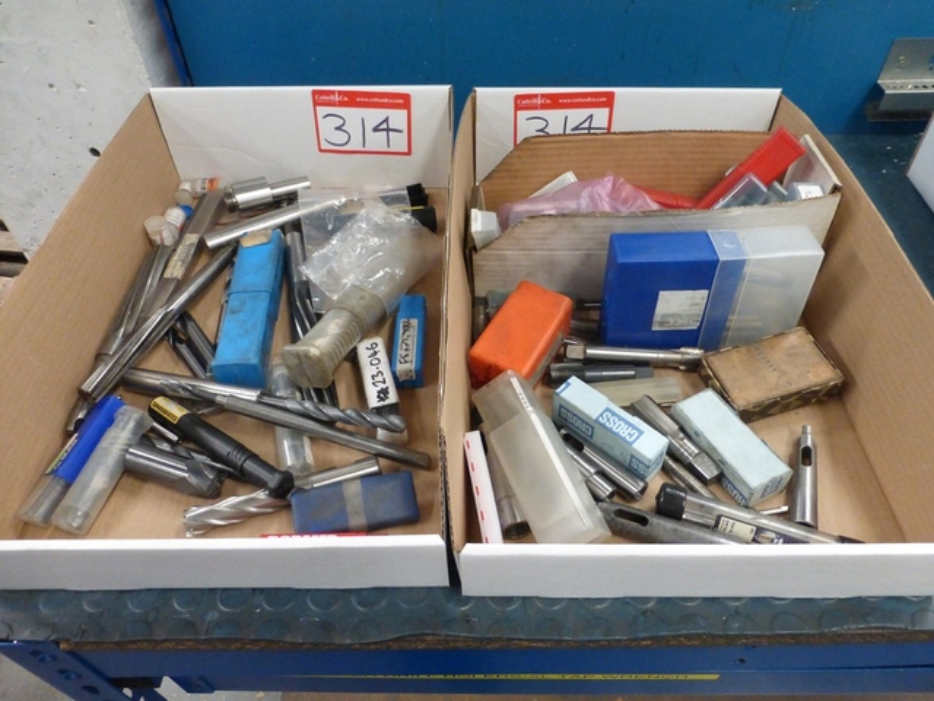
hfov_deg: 71.6
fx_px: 648
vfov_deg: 56.8
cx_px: 467
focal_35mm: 24
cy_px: 350
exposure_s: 1/60
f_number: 3.3
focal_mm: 4.3
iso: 800
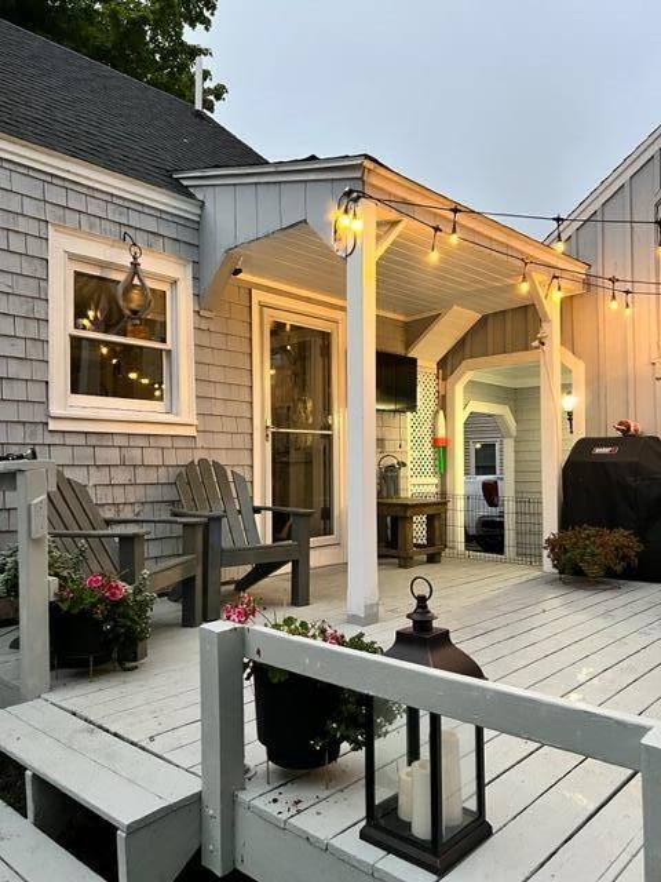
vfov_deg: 67.3
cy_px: 441
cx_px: 330
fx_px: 662
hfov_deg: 53.1
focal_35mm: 26
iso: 400
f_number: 1.5
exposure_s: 1/60
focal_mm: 5.7
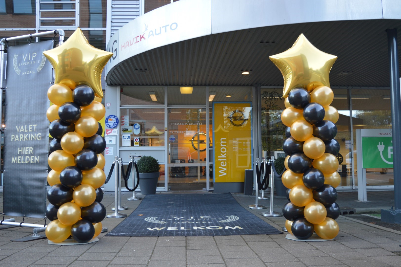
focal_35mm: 34
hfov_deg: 55.1
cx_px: 200
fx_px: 384
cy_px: 134
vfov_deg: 38.3
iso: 400
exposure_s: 1/60
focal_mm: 23
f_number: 4
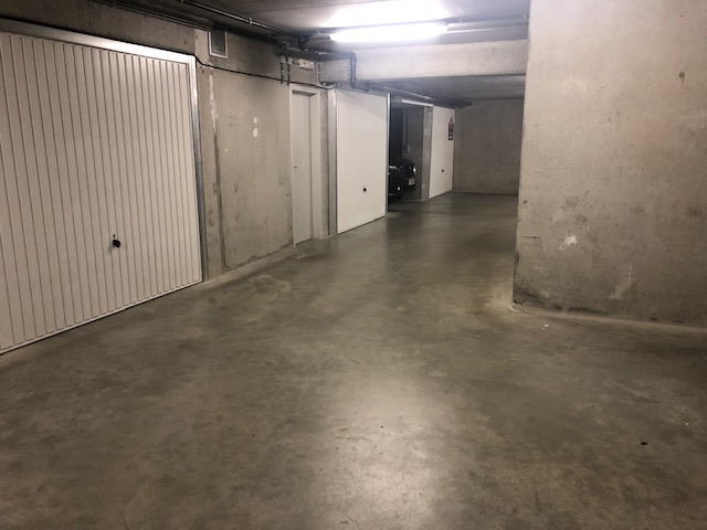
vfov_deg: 49.7
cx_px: 354
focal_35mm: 28
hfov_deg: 63.4
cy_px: 265
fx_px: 572
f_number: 1.8
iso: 100
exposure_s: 1/17
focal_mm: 3.99
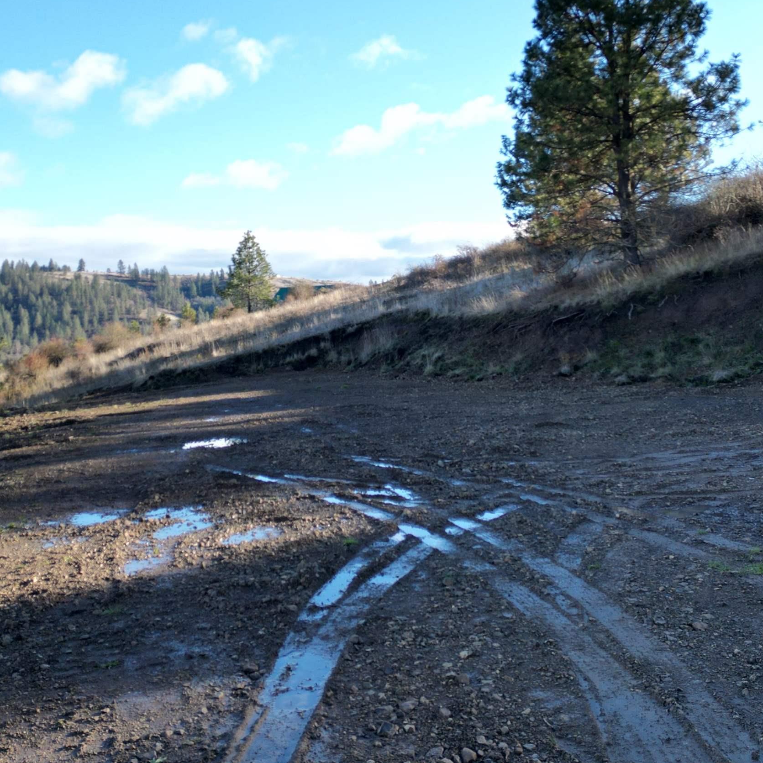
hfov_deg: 42.8
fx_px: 973
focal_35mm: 39
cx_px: 372
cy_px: 250
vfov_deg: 42.2
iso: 100
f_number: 1.7
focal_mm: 6.72
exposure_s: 1/1000
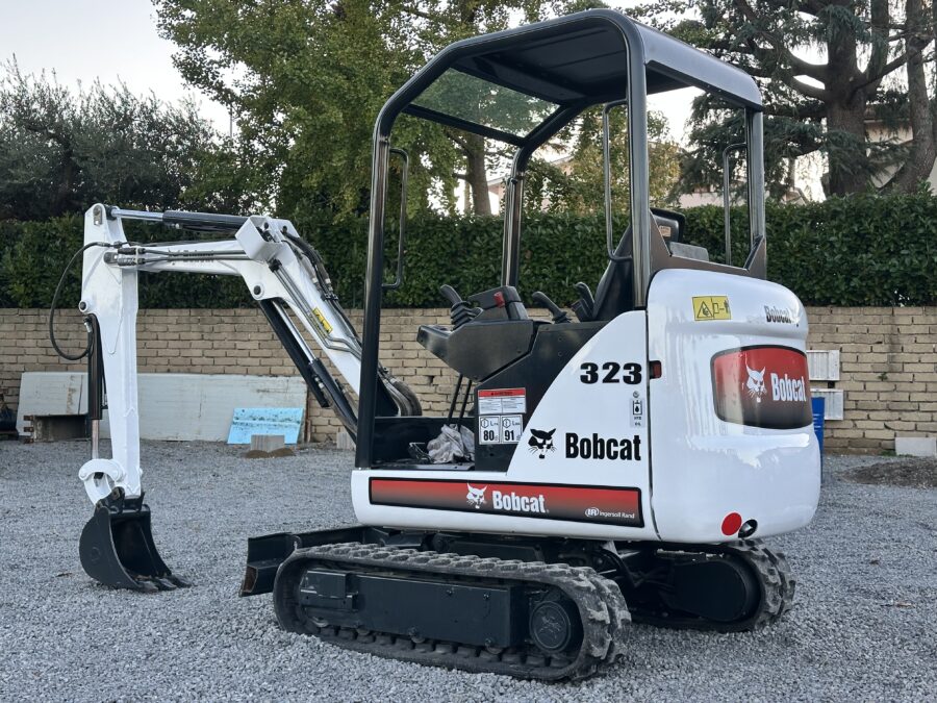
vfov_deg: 30.3
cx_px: 468
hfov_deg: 39.7
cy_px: 352
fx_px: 1299
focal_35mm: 48
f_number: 1.78
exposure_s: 1/173
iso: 50
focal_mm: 6.86
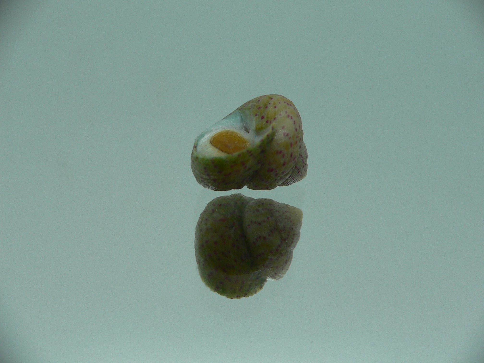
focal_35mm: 35
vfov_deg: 40.7
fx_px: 489
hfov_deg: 52.6
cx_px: 242
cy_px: 182
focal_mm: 4.6
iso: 80
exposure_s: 1/60
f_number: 2.8
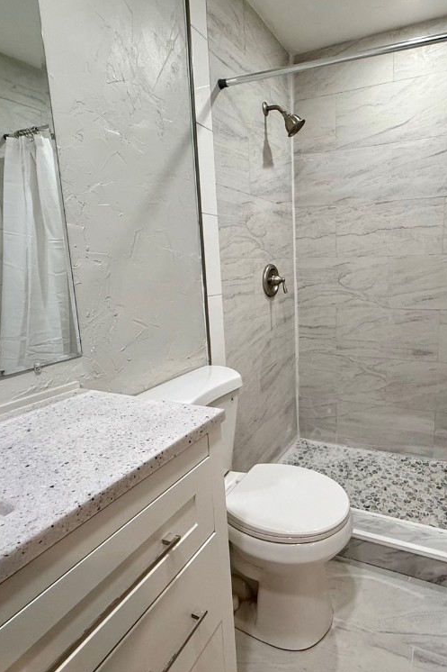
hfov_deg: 60.4
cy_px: 330
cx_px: 299
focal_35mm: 20
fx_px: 373
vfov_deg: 84.0
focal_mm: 2.22
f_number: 2.2
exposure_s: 1/120
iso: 250
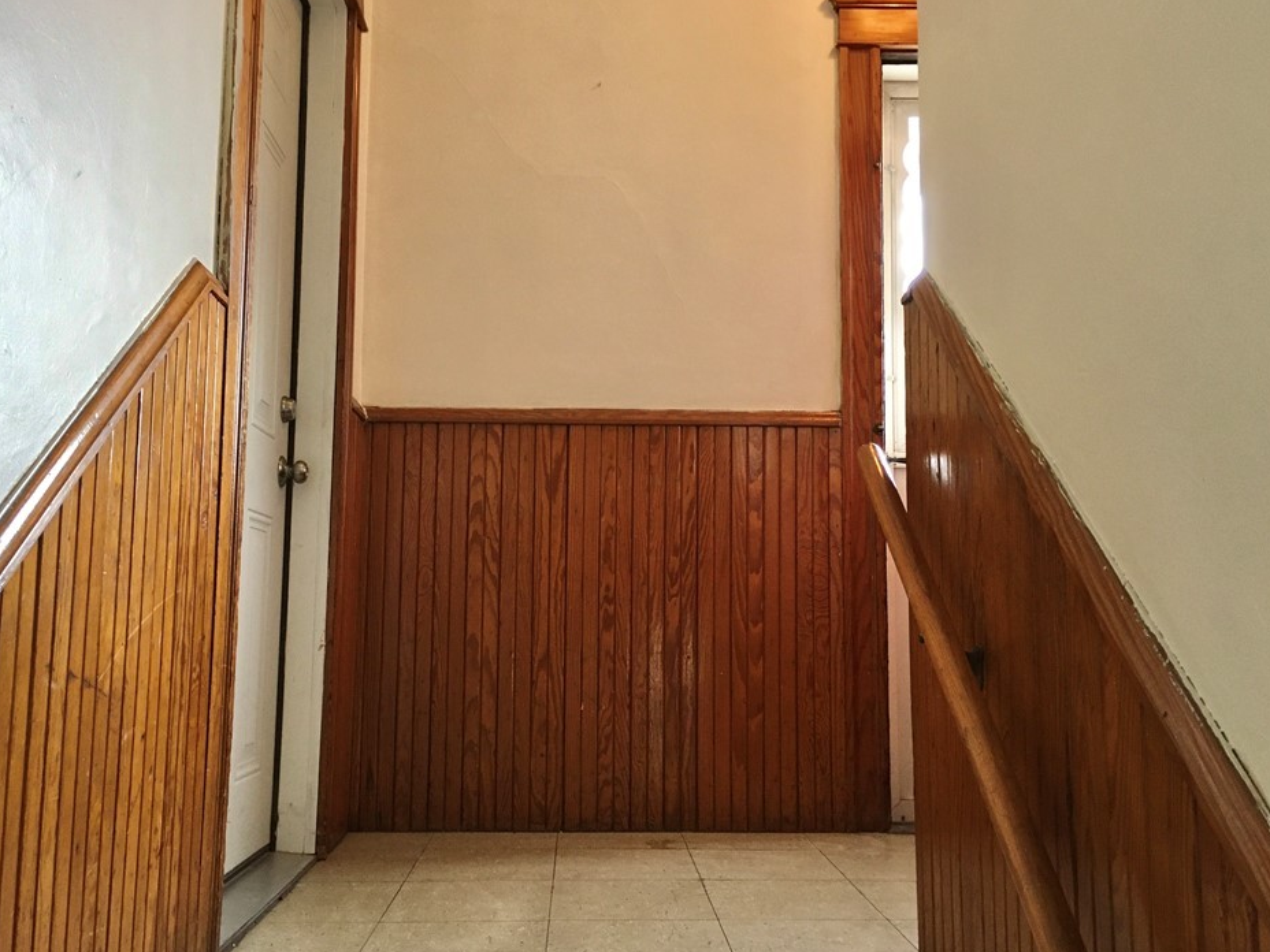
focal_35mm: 32
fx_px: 1174
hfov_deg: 56.8
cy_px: 499
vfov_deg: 44.1
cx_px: 599
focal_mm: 4.15
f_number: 2.2
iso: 125
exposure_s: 1/30
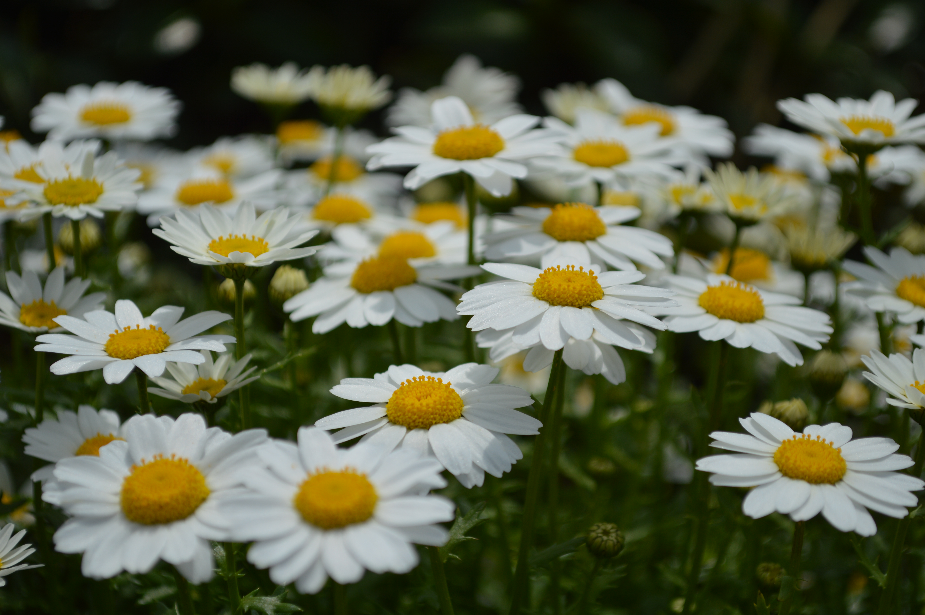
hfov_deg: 24.6
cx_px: 462
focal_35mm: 82
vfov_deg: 16.5
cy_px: 308
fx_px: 2118
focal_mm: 55
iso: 100
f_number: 5.6
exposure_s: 1/1600
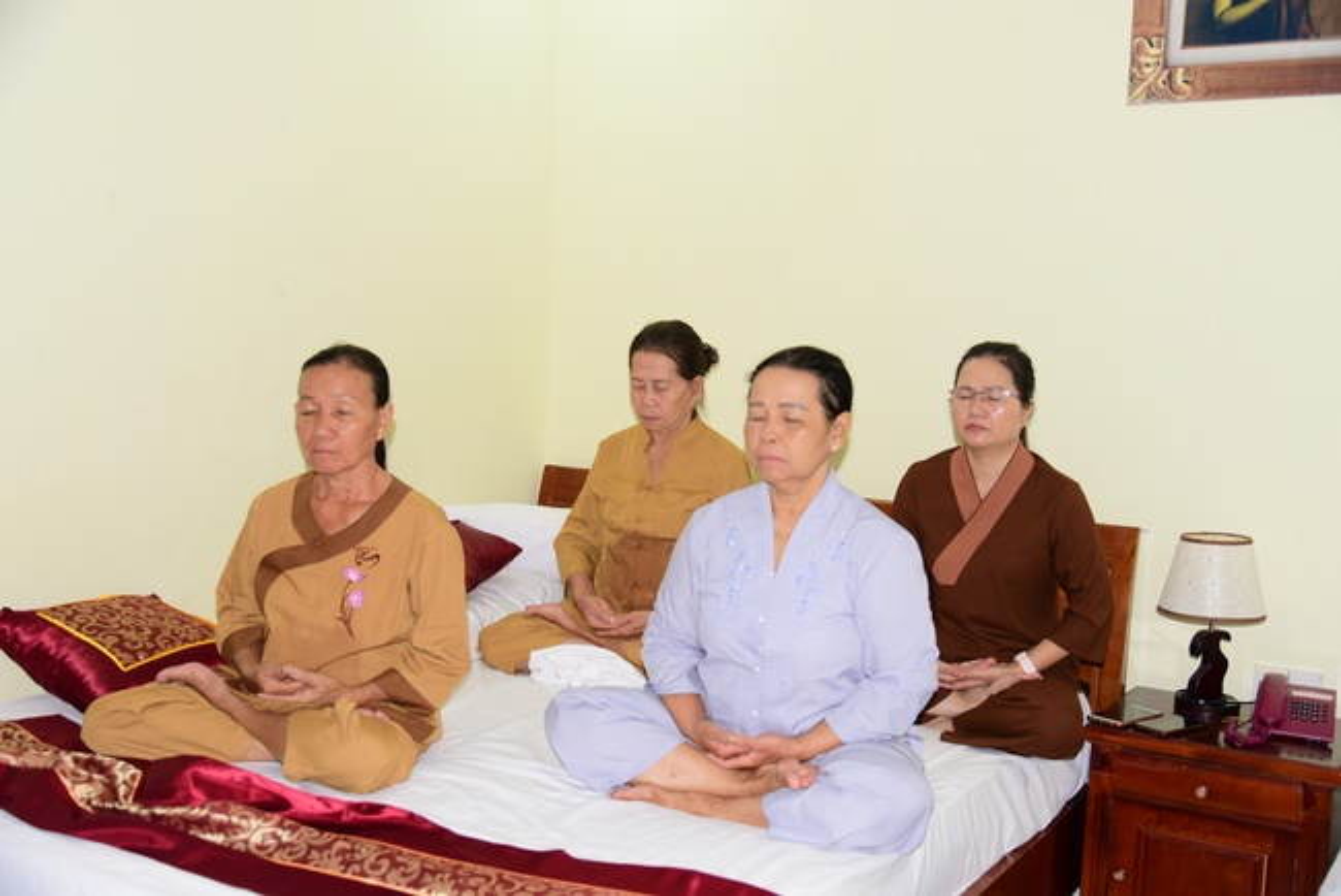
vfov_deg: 37.9
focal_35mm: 35
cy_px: 448
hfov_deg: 54.4
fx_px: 1304
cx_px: 670
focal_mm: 35
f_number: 4
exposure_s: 1/60
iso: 500
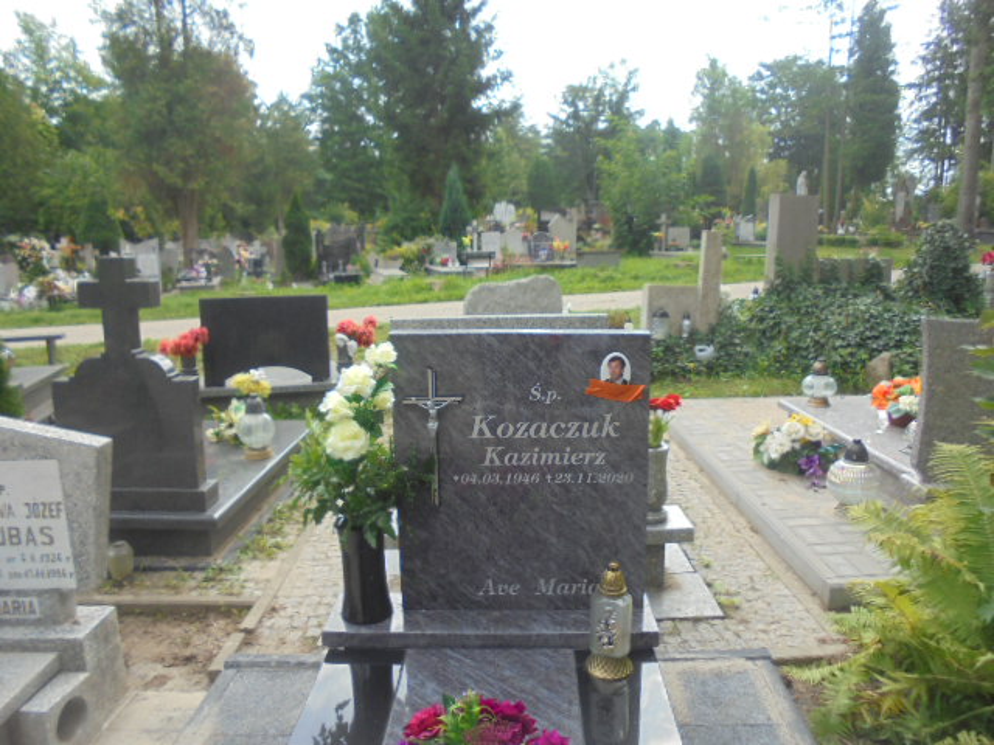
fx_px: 747
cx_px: 497
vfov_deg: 53.1
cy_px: 372
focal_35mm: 26
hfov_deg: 67.3
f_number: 3.5
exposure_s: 1/200
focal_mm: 4.6
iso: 100
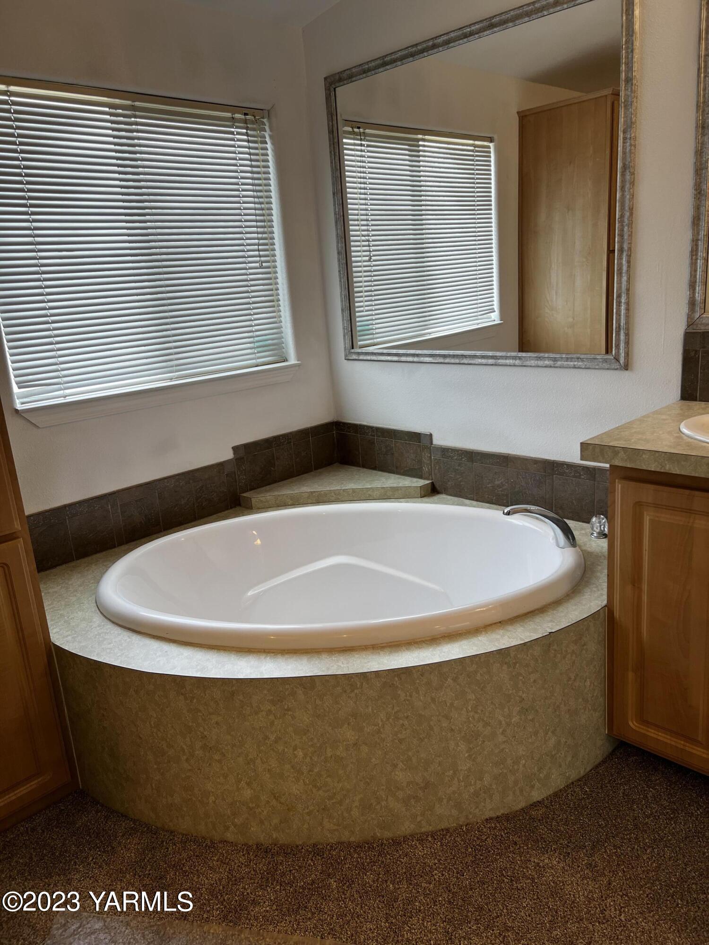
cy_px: 472
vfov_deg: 67.3
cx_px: 354
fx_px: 710
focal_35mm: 26
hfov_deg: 53.1
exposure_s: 1/120
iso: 50
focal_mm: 5.7
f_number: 1.5
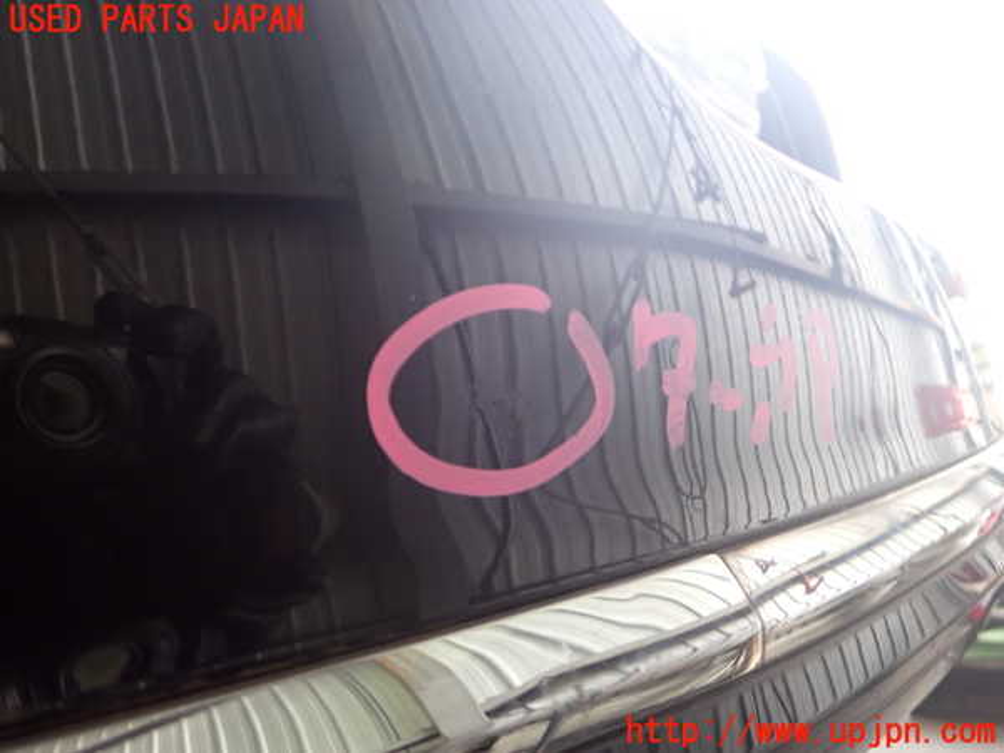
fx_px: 870
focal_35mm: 30
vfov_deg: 46.8
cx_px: 502
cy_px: 376
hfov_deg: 60.0
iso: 250
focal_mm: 5.4
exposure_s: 1/30
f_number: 2.3
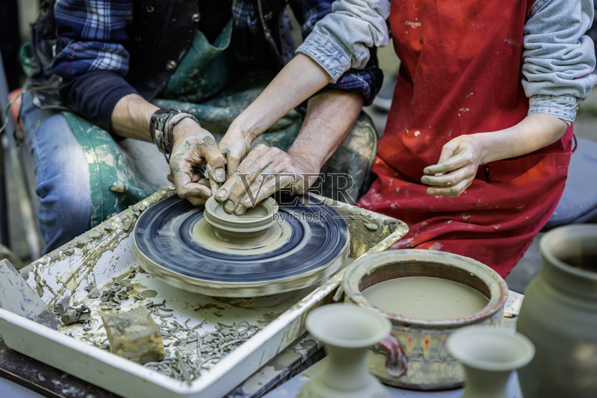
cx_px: 298
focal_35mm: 85
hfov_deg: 23.9
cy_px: 199
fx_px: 1410
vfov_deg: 16.1
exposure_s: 1/125
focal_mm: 85
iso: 100
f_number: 2.8
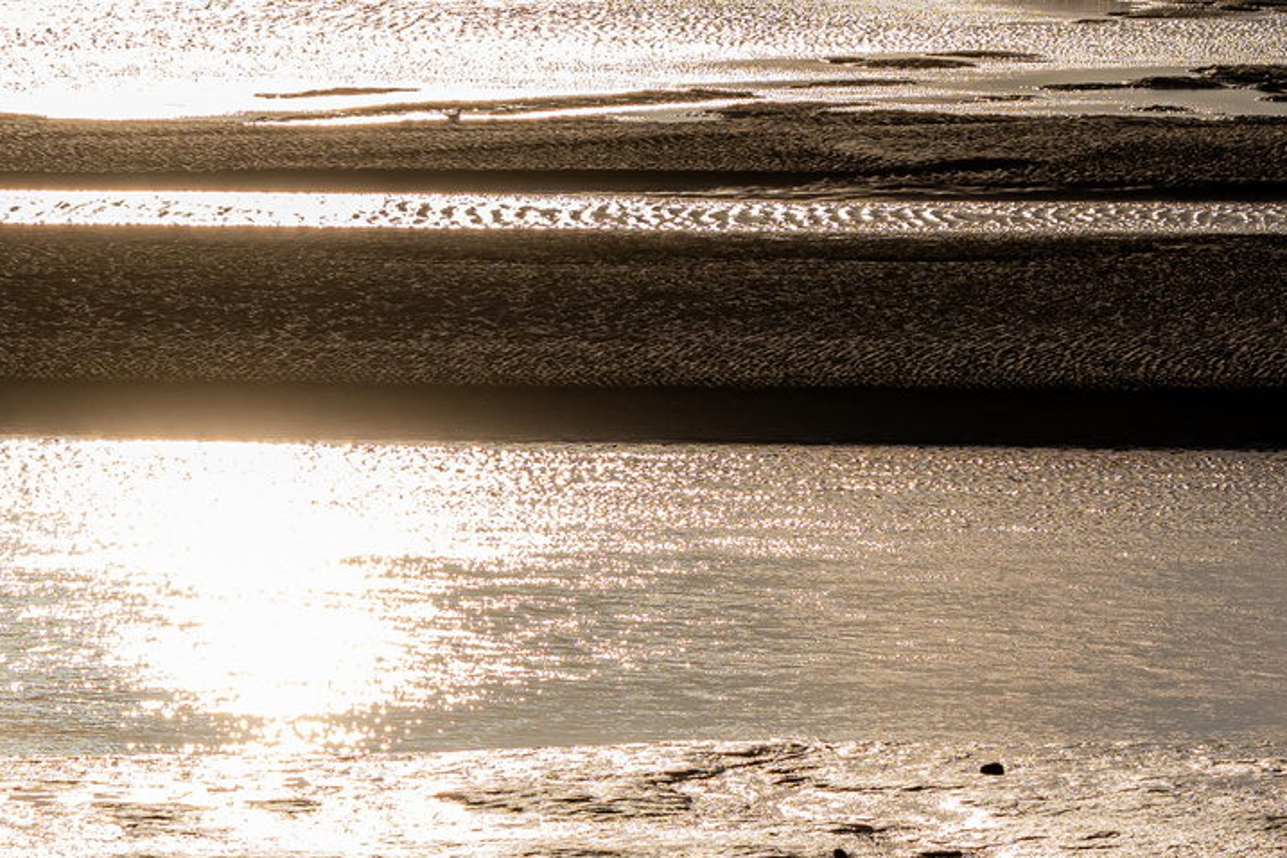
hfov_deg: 7.2
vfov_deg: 4.8
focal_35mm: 287
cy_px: 163
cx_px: 181
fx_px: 10259
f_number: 9
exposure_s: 1/1600
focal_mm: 85
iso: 100
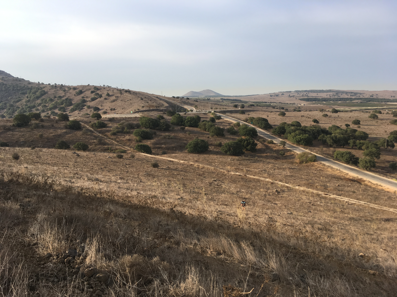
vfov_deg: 48.2
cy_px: 148
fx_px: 333
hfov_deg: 61.7
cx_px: 198
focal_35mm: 29
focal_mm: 4.15
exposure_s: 1/705
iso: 25
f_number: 2.2
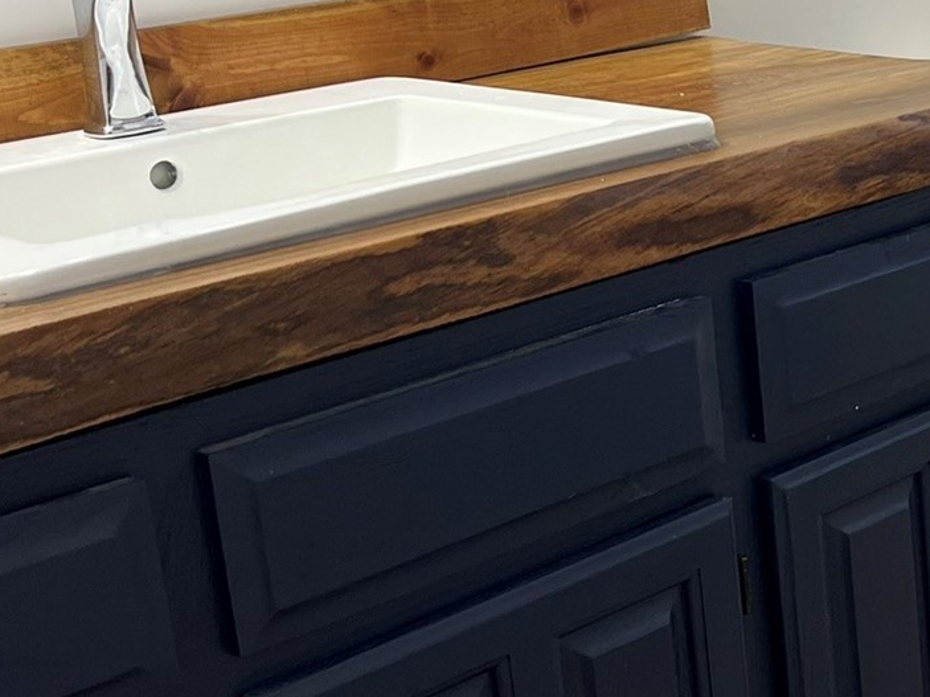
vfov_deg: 20.7
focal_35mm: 71
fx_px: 1907
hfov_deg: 25.7
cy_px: 274
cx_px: 980
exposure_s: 1/120
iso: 125
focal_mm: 5.7
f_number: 1.5
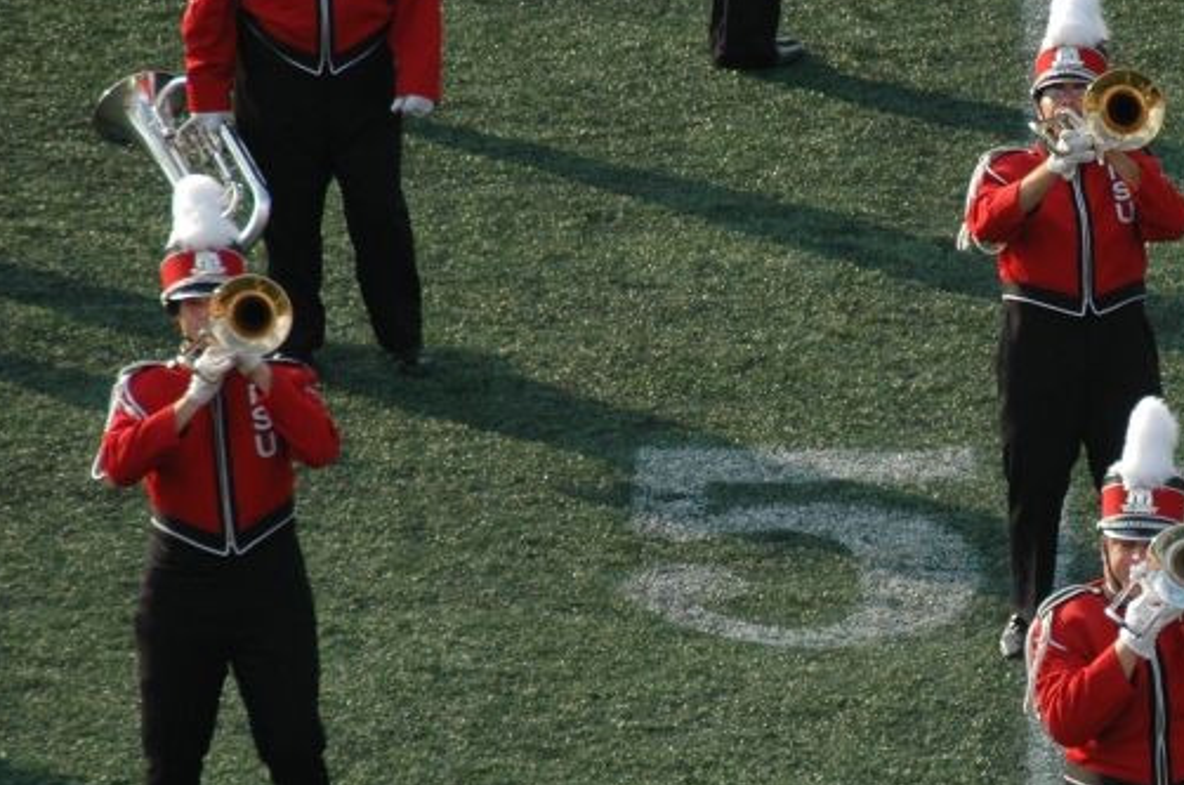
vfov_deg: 3.0
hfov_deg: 4.5
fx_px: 15072
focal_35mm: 459
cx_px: 1142
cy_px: 504
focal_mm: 150
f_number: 5.6
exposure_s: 1/400
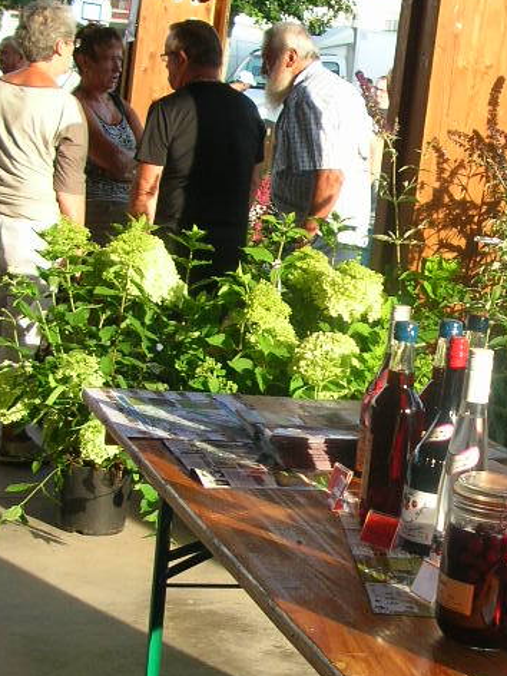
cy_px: 441
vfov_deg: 25.5
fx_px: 1484
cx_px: 511
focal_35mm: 76
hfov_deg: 18.8
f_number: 2.8
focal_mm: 5.8
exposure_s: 1/191
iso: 50
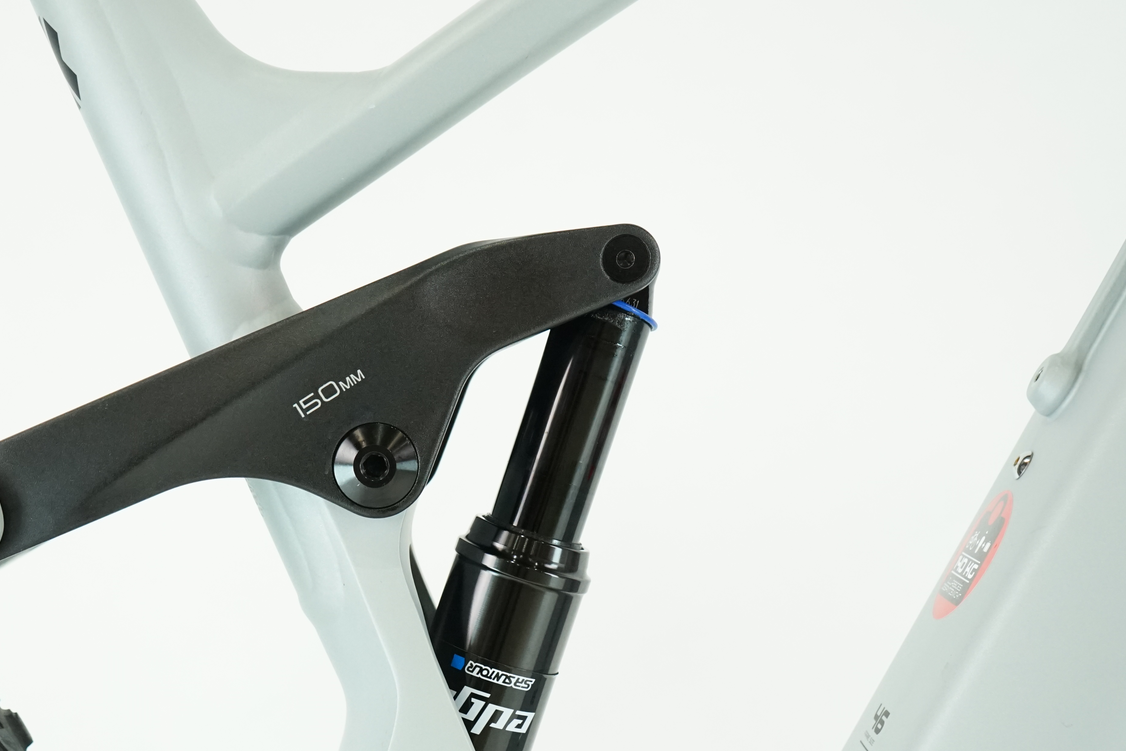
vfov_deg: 23.1
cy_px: 598
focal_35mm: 58
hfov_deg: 34.4
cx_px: 447
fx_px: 1814
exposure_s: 1/200
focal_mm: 36
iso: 2500
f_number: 5.6
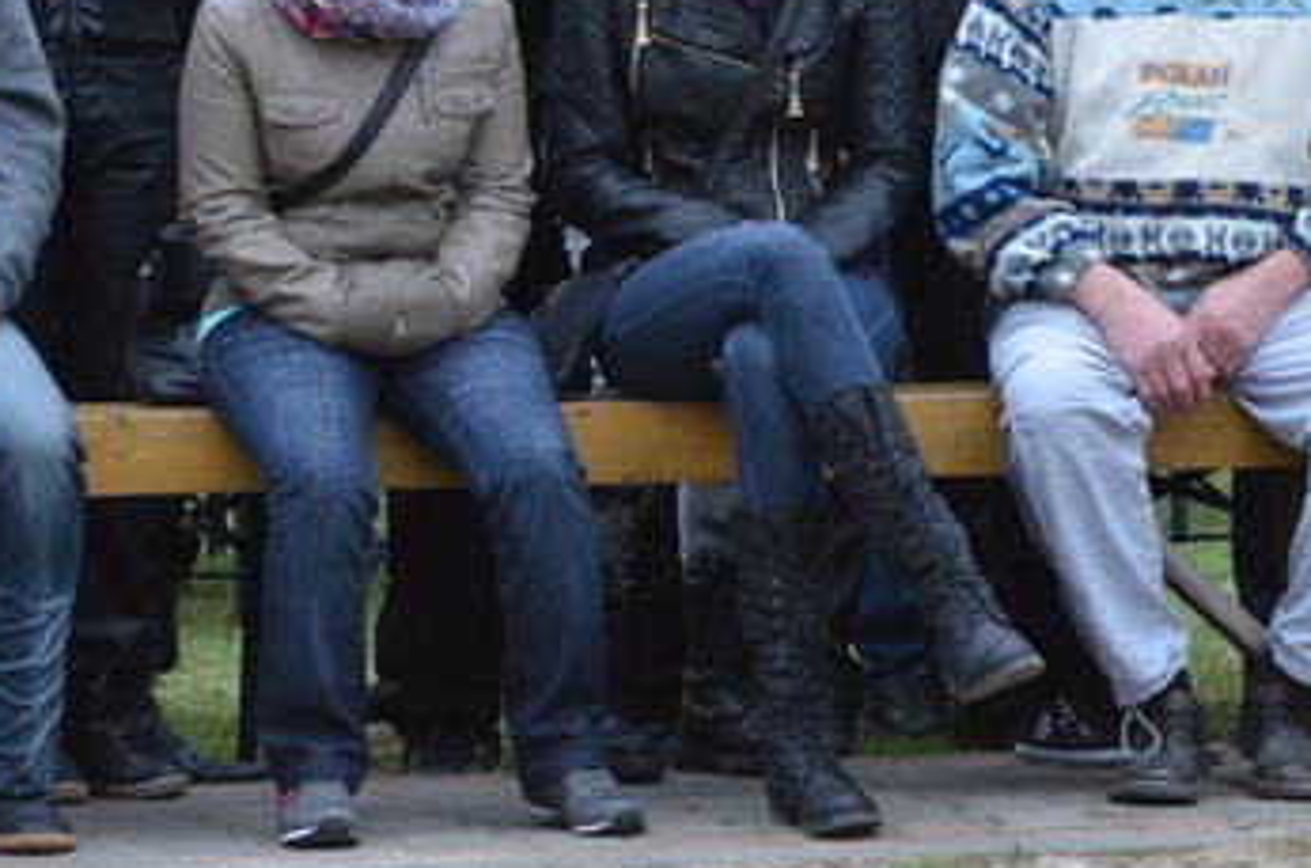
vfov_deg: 3.4
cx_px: 1300
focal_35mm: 400
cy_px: 49
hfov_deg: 5.2
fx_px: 14533
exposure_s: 1/500
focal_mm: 130
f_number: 5.6
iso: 1600
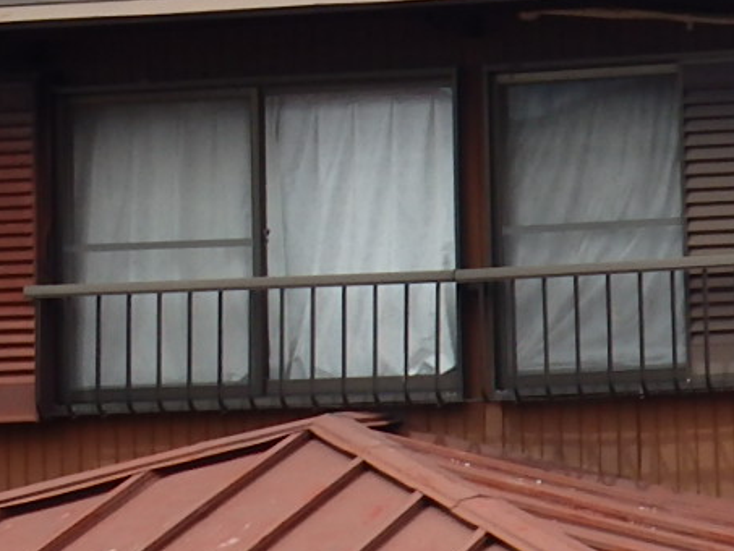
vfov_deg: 10.2
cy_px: -10
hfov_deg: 13.1
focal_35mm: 144
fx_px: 3054
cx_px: 1021
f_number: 13
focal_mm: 6.1
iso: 125
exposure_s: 1/80
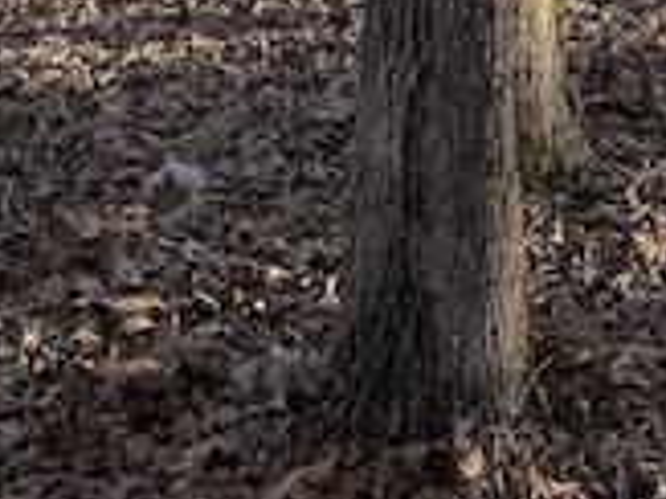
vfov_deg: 9.0
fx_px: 2826
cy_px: -748
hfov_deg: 13.0
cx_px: -217
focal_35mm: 147
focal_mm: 6.76
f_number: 1.78
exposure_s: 1/967
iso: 80
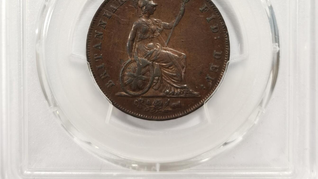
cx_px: 160
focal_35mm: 79
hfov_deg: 26.8
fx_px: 666
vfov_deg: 15.0
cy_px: -9
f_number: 16
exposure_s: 1/100
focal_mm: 5.56
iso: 160
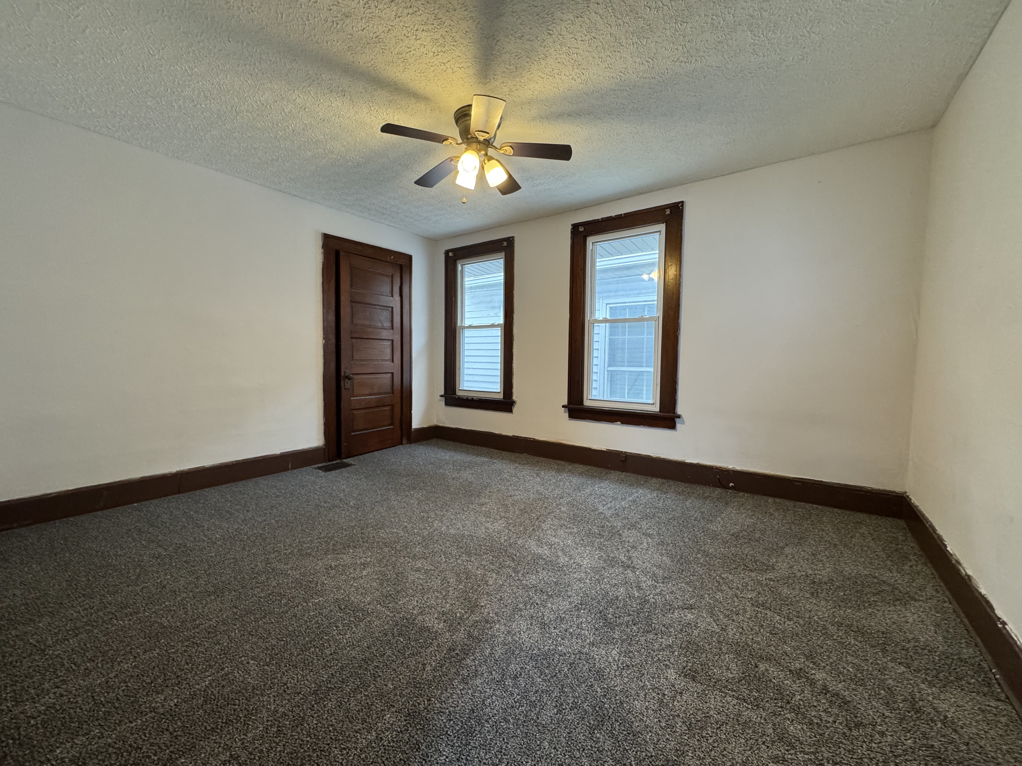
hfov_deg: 102.1
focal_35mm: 14
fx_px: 413
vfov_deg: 85.7
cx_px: 511
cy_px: 383
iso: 320
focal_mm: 2.22
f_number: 2.2
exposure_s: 1/60
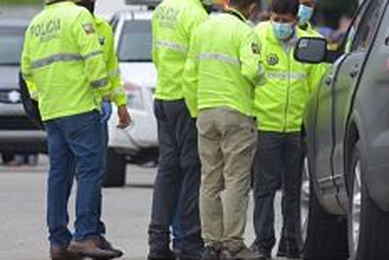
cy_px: 42
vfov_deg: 1.3
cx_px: 288
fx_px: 11536
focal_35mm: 1067
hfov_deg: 1.9
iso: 100
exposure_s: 1/400
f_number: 4
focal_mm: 300
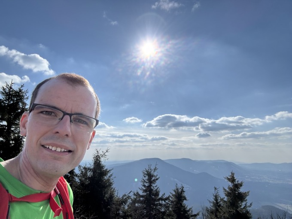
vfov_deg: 58.9
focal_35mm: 23
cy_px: 110
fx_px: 194
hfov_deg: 73.9
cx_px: 146
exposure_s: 1/2825
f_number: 1.9
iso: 25
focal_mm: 2.69
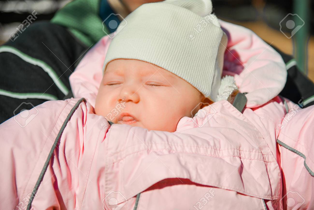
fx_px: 1047
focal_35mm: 120
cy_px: 105
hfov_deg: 17.1
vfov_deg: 11.4
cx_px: 157
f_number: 4
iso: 100
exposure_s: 1/1000
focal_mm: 120
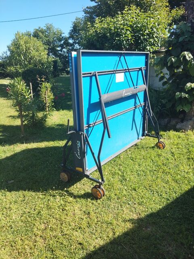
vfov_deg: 69.4
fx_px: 187
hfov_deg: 54.9
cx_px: 97
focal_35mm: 25
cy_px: 130
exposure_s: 1/630
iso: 100
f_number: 1.8
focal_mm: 4.15
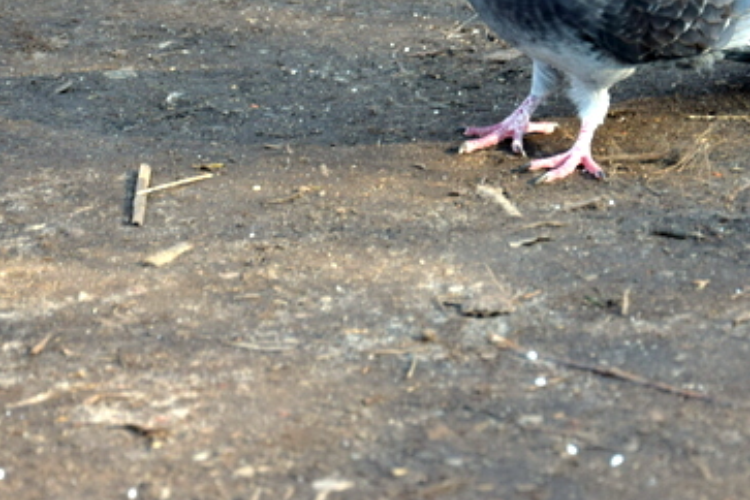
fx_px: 5168
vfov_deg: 5.5
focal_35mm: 248
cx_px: 502
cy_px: -12
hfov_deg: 8.3
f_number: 5.3
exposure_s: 1/125
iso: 360
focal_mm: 75
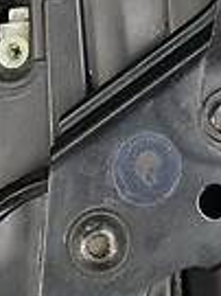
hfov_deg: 13.6
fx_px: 912
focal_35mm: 107
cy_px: -239
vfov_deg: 15.7
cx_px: 225
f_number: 1.9
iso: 160
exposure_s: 1/100
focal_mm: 3.9
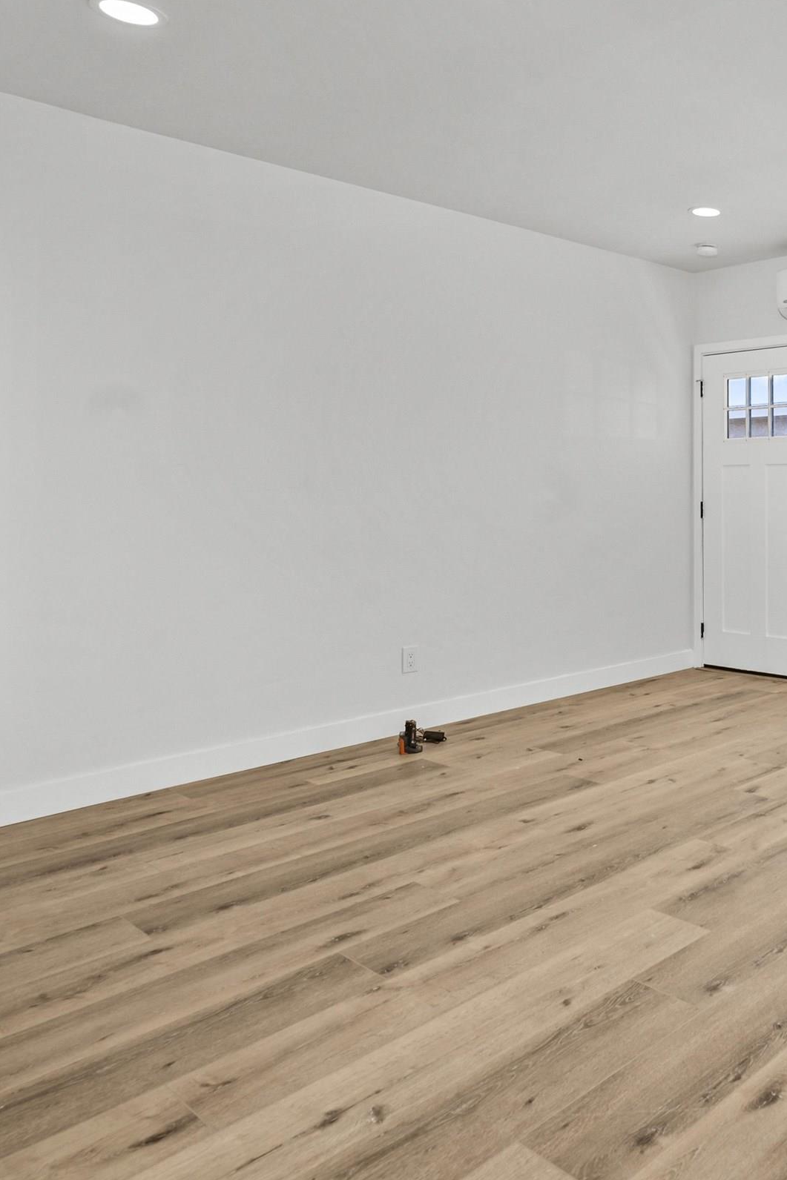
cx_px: 806
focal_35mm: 27
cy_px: 503
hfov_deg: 41.1
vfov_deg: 67.0
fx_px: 885
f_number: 8
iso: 100
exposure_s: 1/6
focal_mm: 14
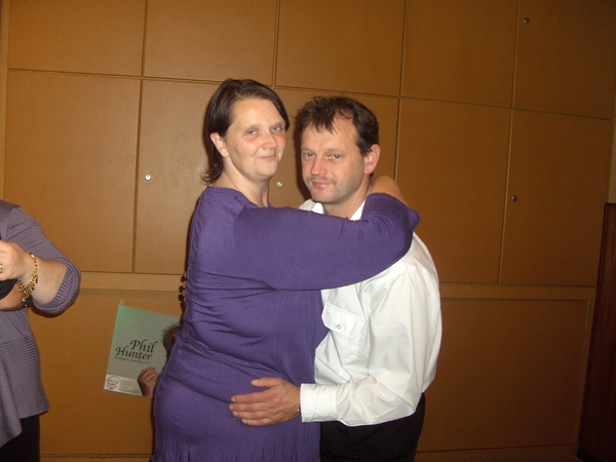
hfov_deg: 50.1
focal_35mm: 37
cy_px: 231
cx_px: 308
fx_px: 658
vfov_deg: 38.7
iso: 100
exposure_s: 1/50
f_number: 2.8
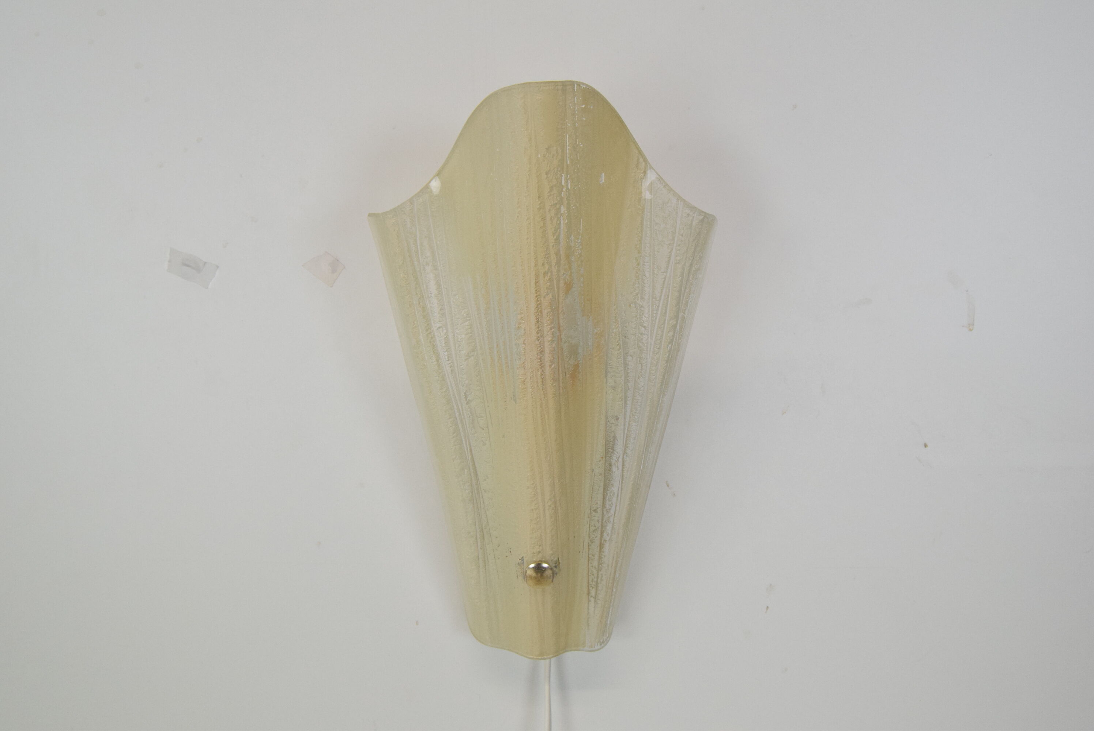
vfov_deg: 40.0
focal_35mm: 33
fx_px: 1004
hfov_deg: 57.2
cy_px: 366
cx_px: 547
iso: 1600
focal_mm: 22
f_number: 8
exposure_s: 1/250
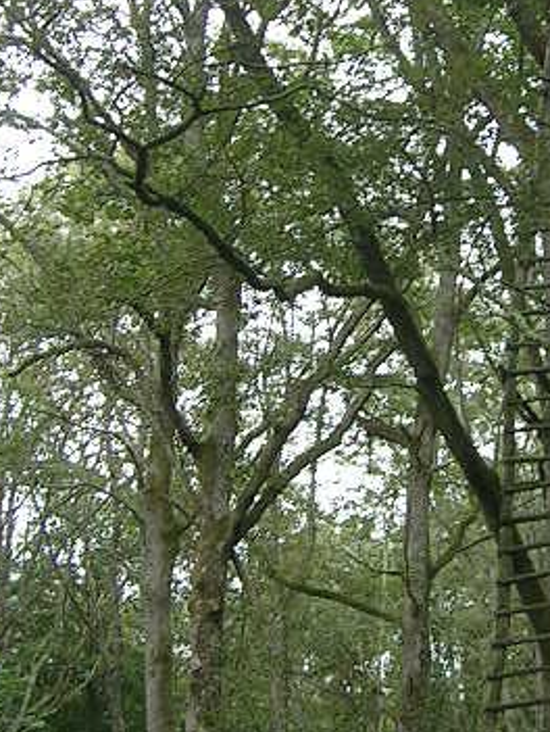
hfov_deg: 14.5
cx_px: 435
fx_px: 2157
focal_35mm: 102
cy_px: 344
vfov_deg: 19.2
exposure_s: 1/41.6
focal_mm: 5.4
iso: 50
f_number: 2.8
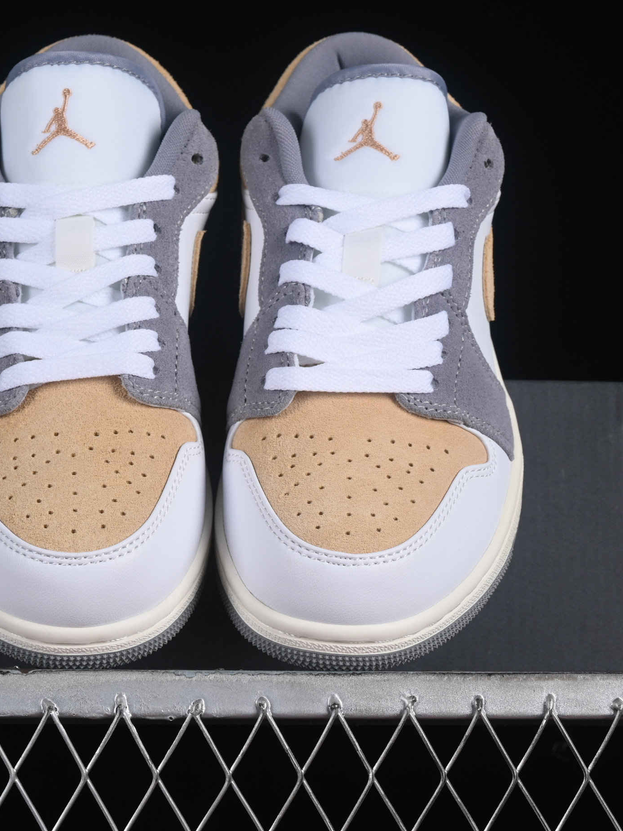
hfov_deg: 13.6
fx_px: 2616
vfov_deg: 18.0
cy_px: 414
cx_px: 226
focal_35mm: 109
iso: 160
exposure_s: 1/80
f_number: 8
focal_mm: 50
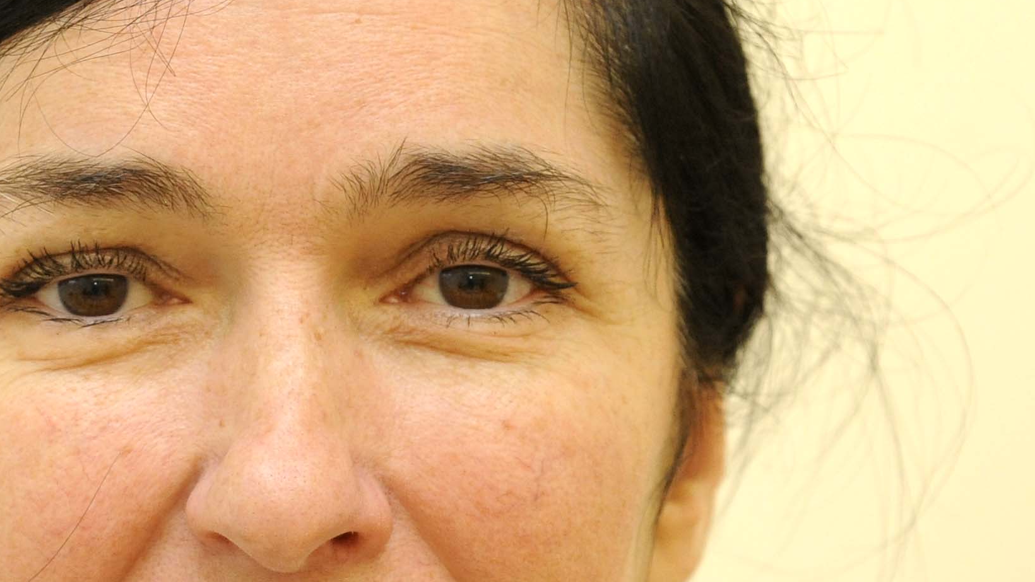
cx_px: 238
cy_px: 320
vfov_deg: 3.7
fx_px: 8948
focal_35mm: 326
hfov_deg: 6.6
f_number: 5.6
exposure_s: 1/160
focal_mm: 120
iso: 2000
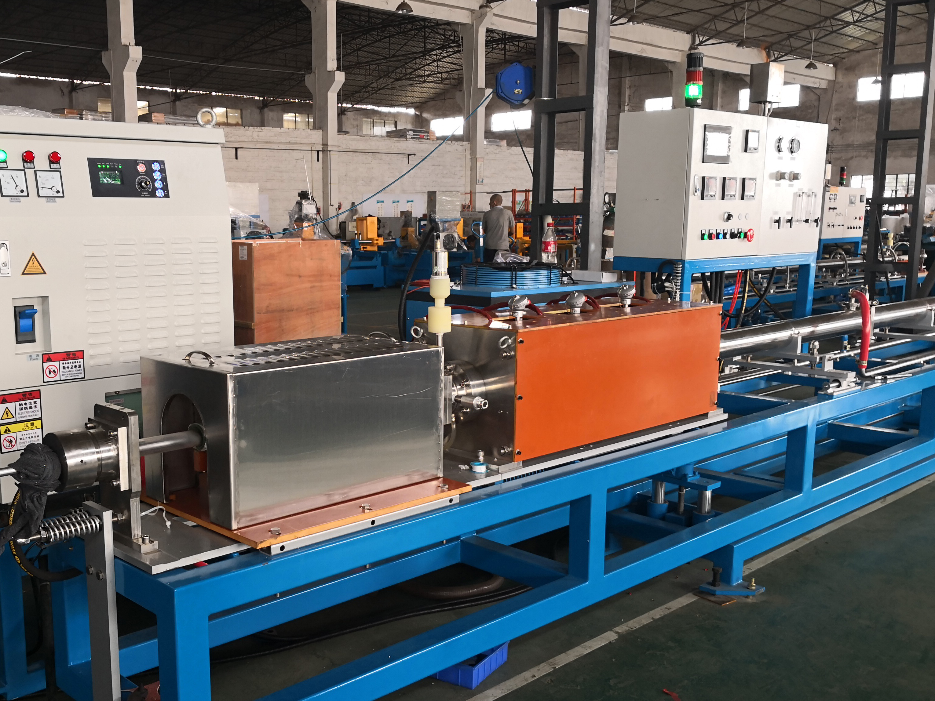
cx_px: 370
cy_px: 387
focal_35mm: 35
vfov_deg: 40.7
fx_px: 945
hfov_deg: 52.2
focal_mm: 3.95
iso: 64
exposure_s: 1/50
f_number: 1.6
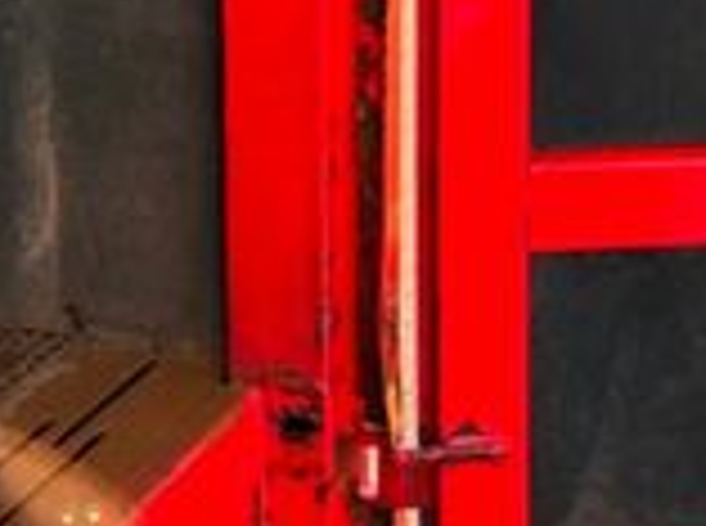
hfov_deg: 20.3
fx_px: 1872
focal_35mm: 92
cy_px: -391
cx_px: 800
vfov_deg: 14.3
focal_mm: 6.76
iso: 400
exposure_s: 1/50
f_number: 1.78
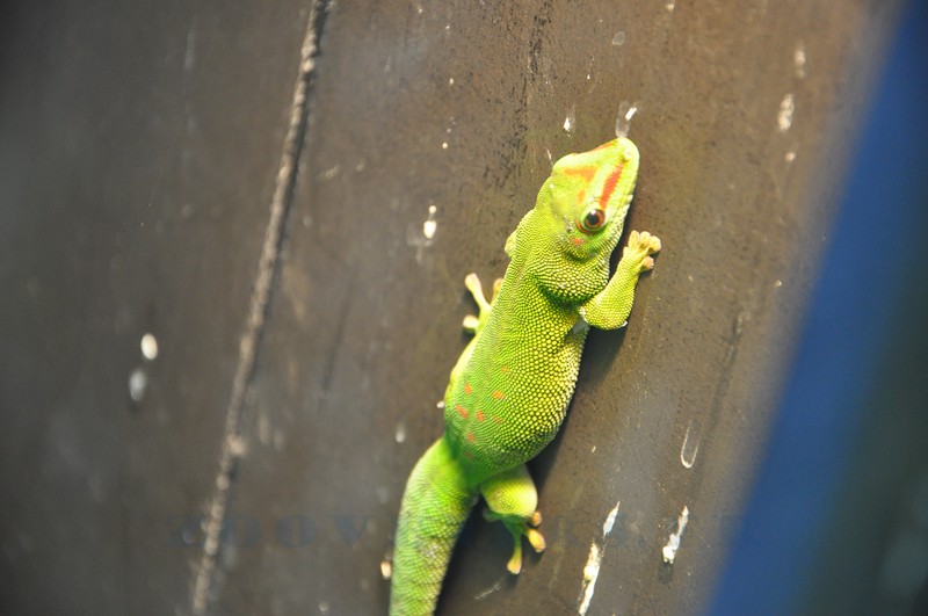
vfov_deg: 8.7
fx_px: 4054
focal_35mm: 158
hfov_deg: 13.1
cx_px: 464
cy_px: 308
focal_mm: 105
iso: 1100
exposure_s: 1/30
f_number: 5.6
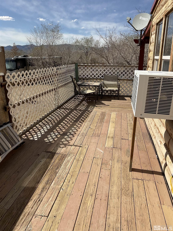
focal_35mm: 29
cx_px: 86
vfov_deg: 61.7
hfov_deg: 48.2
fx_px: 193
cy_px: 116
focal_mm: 3
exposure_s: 1/3322
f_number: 1.8
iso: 16
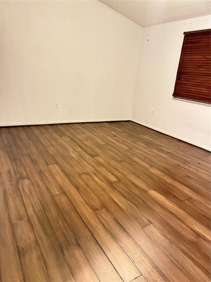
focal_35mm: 24
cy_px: 141
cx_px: 106
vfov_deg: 71.6
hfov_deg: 56.8
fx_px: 195
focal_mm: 6.76
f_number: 1.78
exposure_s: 1/30
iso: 1600
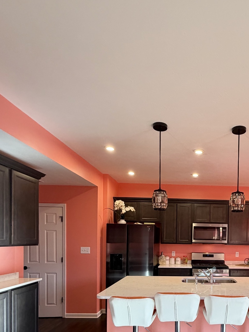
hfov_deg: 51.6
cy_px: 247
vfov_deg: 65.4
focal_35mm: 25
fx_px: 240
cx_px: 198
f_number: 2.2
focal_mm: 2.22
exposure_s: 1/120
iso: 250
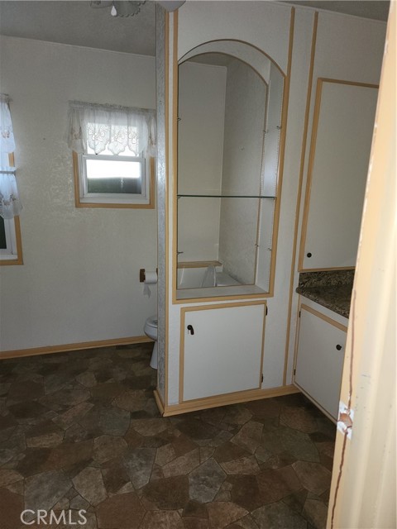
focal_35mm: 23
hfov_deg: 58.9
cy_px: 264
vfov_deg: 73.9
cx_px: 198
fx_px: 352
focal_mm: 6.4
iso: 125
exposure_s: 1/17
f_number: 1.8
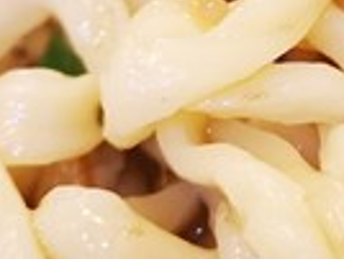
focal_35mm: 145
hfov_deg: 13.5
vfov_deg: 10.2
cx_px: 285
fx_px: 1444
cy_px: 33
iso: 400
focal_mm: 3.95
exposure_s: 1/30
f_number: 4
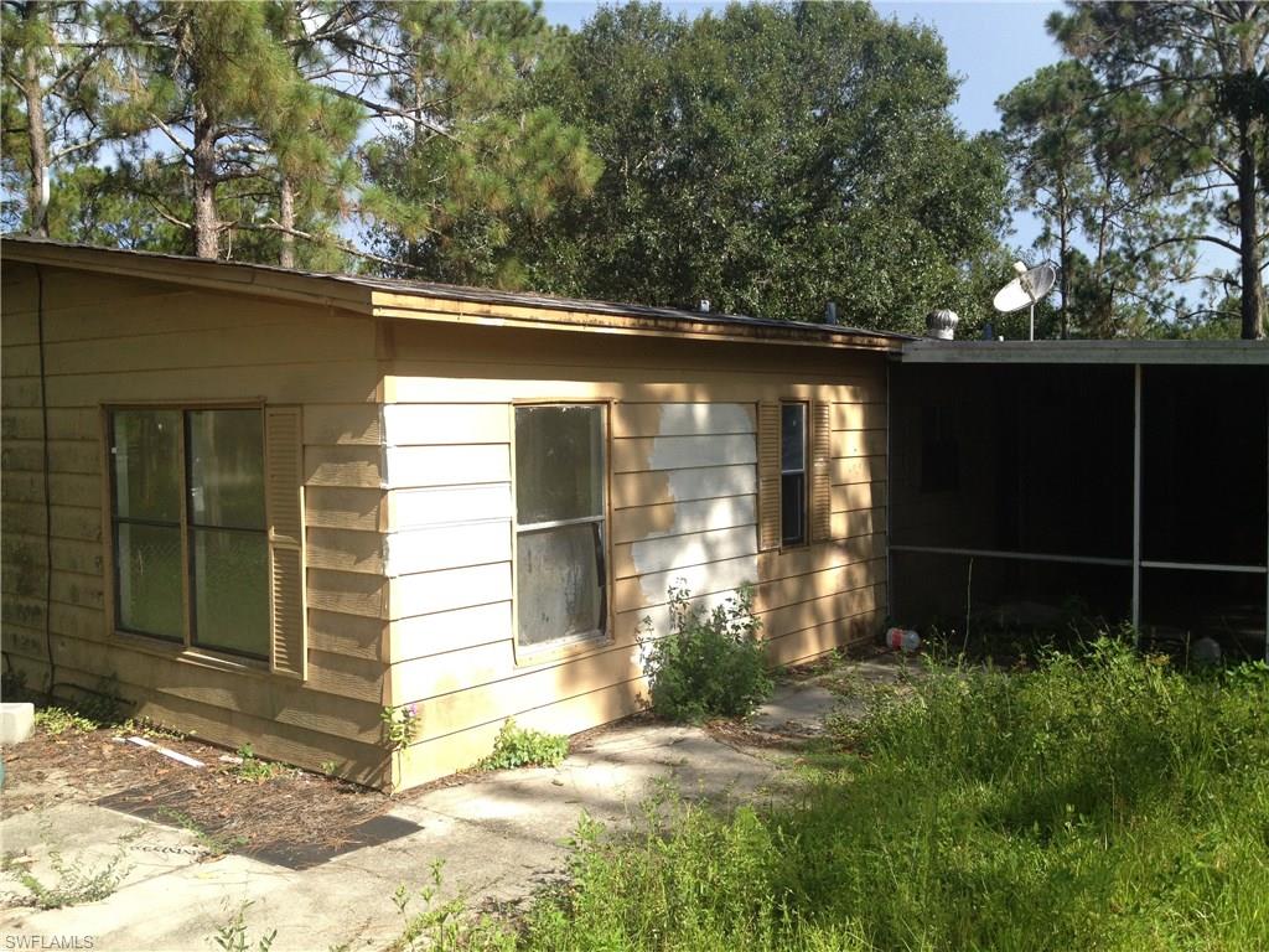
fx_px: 1283
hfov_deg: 52.6
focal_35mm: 35
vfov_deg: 40.7
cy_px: 476
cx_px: 634
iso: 64
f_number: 2.4
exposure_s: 1/1175
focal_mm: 4.28
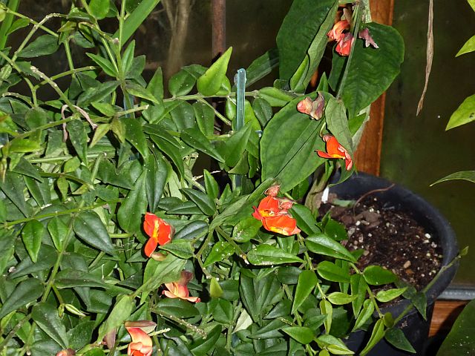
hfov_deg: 13.2
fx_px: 2058
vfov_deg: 9.9
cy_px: 178
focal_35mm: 150
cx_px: 238
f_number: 5.3
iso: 800
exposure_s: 1/40
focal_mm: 24.2
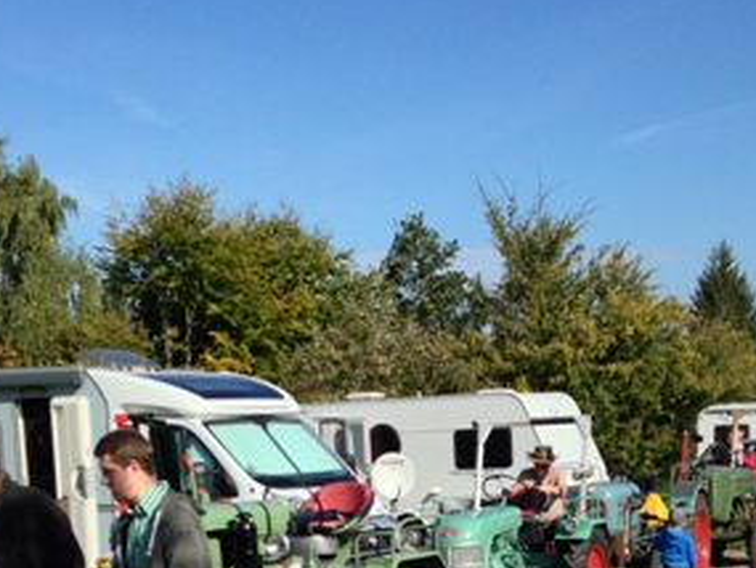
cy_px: 621
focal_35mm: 74
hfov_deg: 26.3
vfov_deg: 19.1
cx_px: 427
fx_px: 1617
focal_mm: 4.12
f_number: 2.4
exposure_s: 1/1290
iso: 50
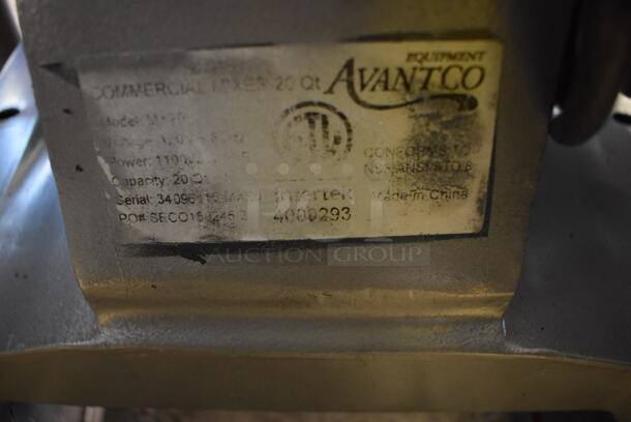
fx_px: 526
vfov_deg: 43.7
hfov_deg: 61.9
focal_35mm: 30
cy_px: 211
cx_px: 316
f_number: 3.5
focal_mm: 20
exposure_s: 1/15
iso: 3200
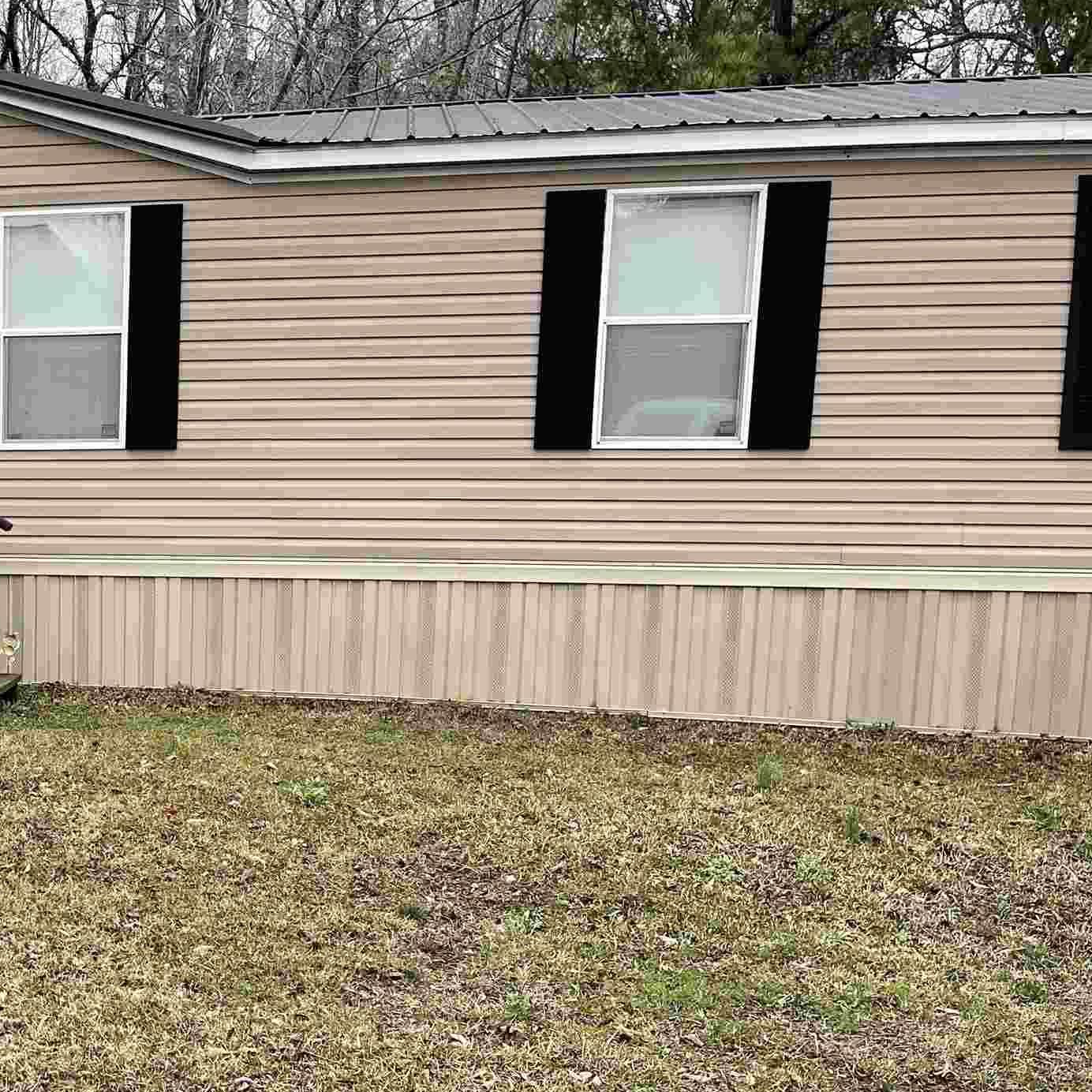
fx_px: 1820
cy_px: 705
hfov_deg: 30.2
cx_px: -88
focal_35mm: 51
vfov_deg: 33.2
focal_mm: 5.1
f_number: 1.6
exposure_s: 1/490
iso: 32
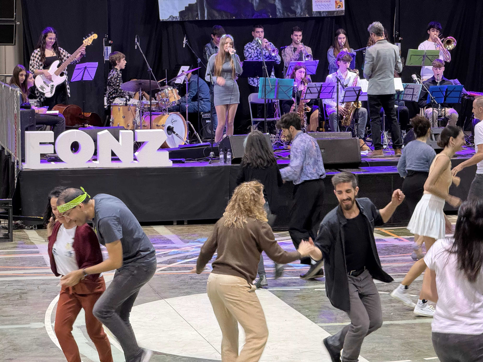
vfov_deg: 12.3
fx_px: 1674
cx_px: 242
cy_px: 181
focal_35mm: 120
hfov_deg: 16.4
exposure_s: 1/50
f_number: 2.8
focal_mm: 15.66
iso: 500
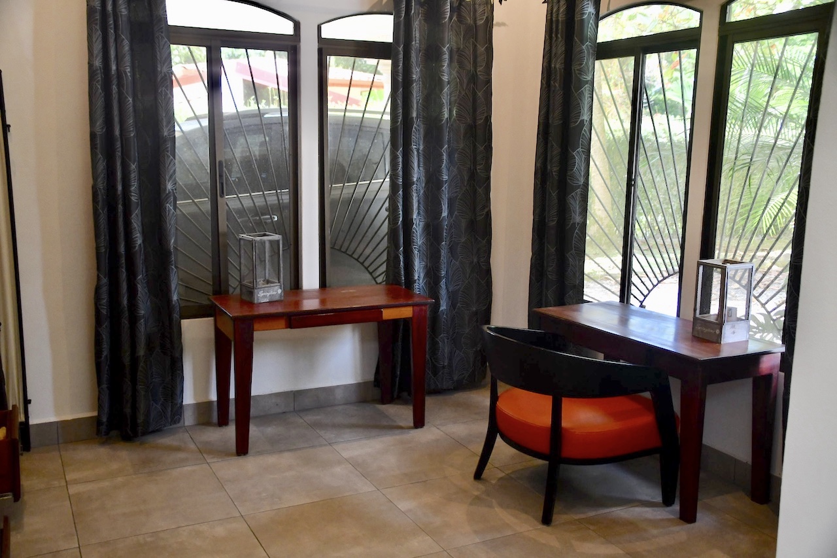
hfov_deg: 53.1
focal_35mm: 36
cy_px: 279
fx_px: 837
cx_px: 418
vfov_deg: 36.9
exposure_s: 1/160
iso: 800
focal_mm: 24
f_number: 3.8
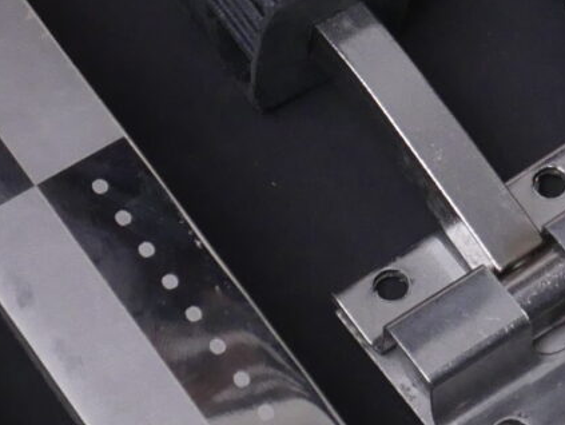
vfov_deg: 5.8
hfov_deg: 7.8
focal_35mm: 254
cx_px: 530
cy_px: -215
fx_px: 4149
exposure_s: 1/30
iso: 800
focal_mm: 21
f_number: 7.1
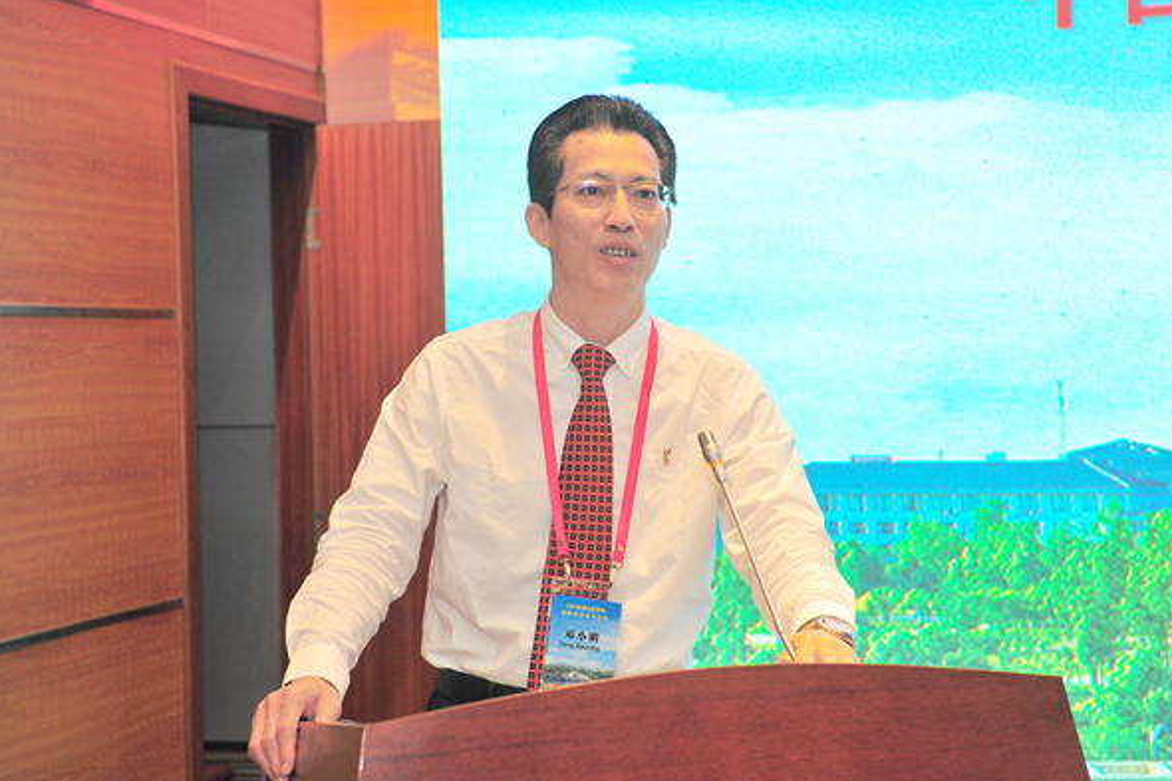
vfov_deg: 22.2
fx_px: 1985
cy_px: 395
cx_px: 590
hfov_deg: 32.9
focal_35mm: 61
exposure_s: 1/160
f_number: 4
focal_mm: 60
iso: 800
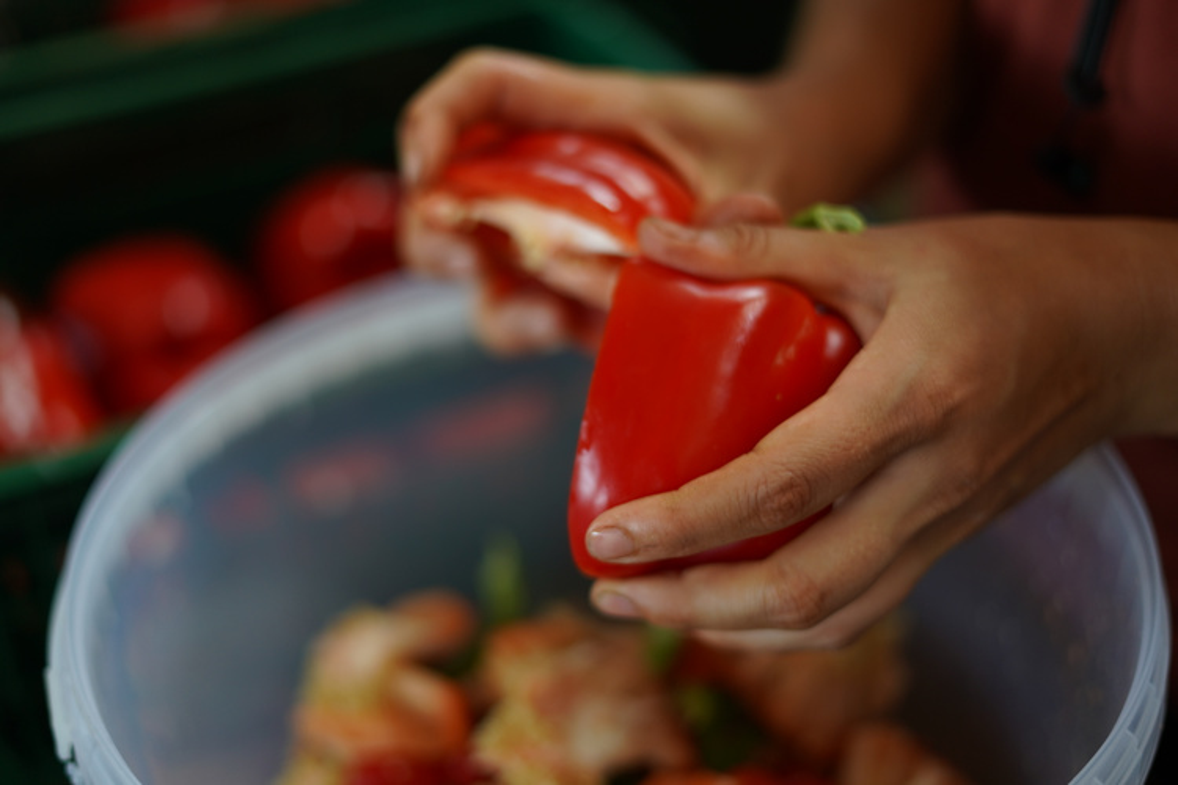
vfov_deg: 27.0
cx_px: 589
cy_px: 392
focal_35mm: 50
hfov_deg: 39.6
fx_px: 1636
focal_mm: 50
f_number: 1.8
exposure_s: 1/125
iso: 200
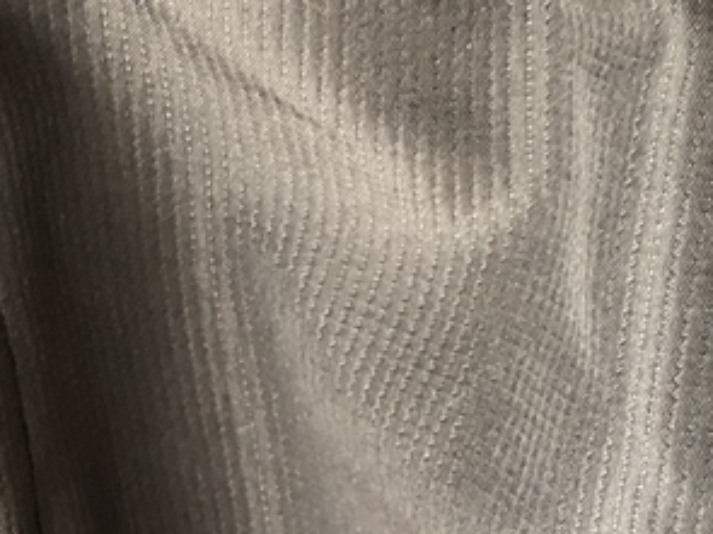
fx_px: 2347
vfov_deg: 12.9
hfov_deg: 17.2
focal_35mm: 114
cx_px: 155
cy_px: 507
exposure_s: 1/9
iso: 100
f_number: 1.8
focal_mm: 4
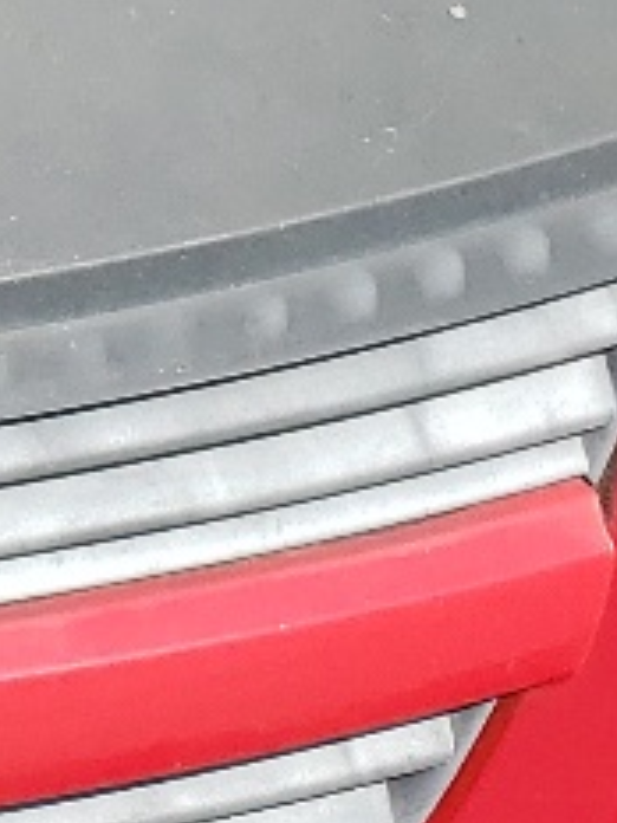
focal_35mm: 179
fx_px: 4254
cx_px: -1082
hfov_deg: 7.5
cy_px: -1206
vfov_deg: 9.7
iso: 50
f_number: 1.5
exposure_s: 1/1667
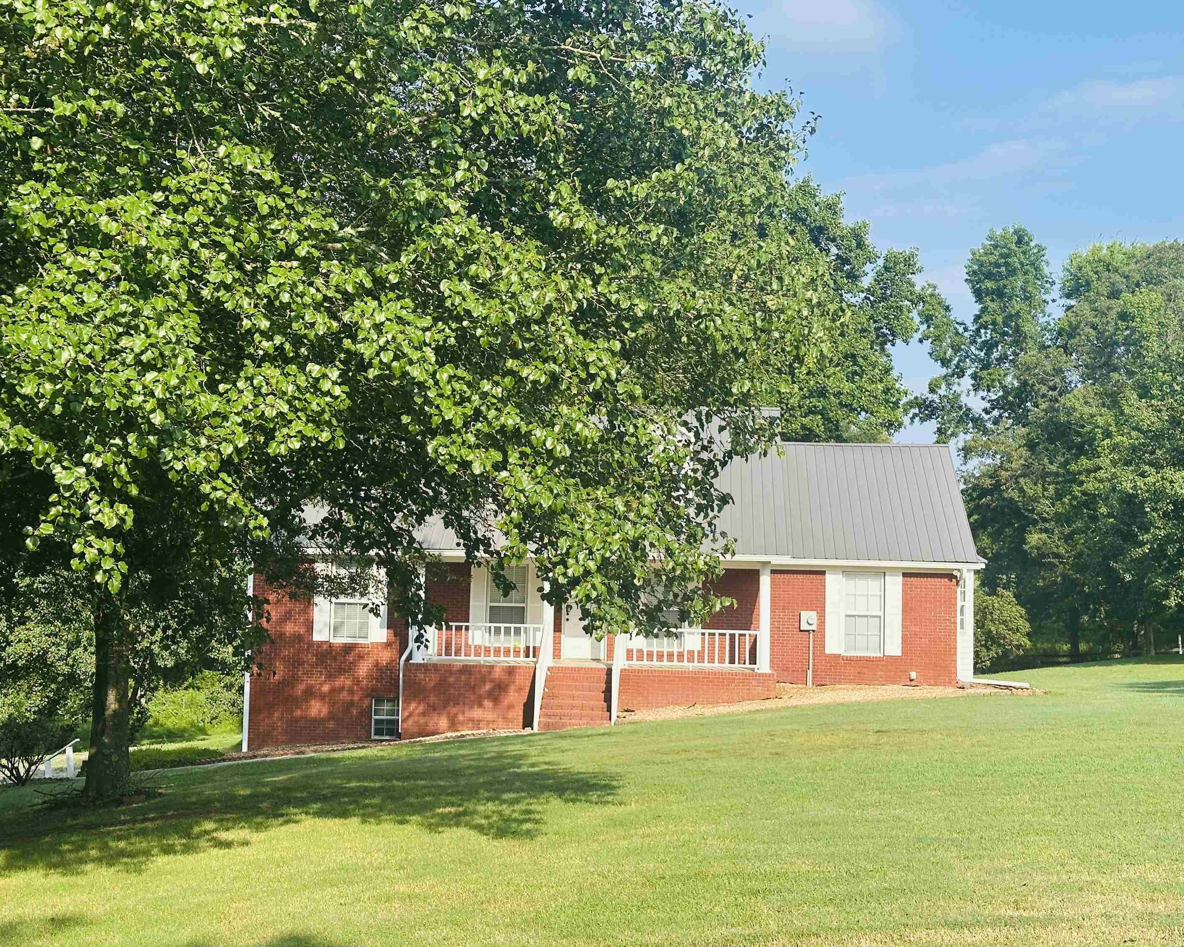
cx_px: 635
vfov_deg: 29.7
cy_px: 474
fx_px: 1787
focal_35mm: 51
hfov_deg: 36.6
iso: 64
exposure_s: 1/2114
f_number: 1.78
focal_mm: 6.86
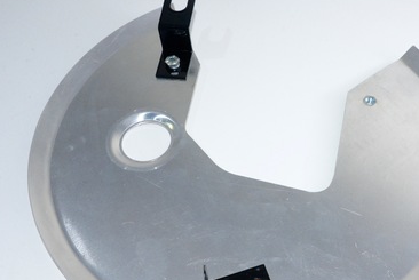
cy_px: 185
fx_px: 688
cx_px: 261
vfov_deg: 23.0
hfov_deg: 33.7
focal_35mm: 59
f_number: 14
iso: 1600
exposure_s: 1/250
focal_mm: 36
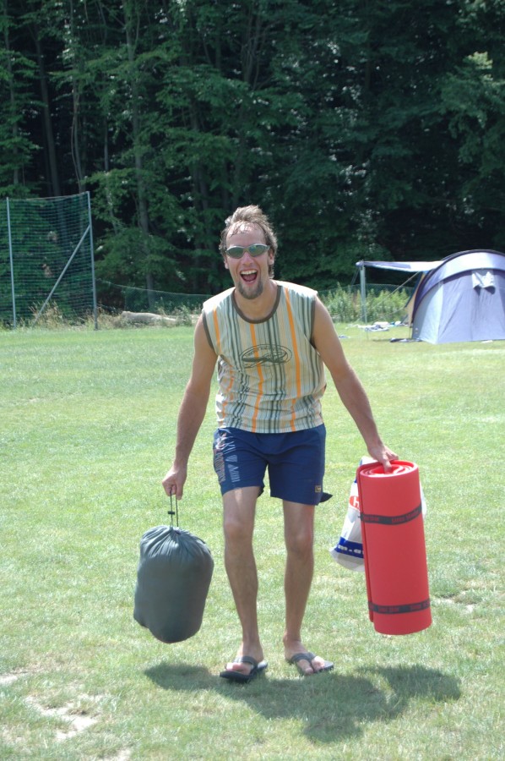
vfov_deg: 24.6
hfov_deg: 16.5
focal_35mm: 82
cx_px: 252
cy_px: 380
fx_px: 1740
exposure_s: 1/250
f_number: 5.6
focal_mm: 55
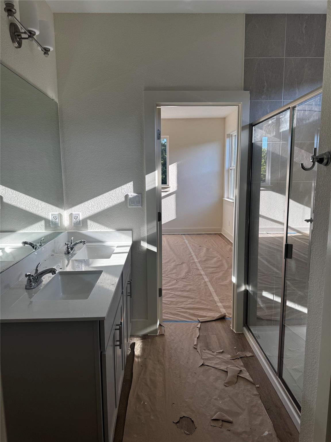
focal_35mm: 24
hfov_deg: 56.8
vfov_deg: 71.6
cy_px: 221
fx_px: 306
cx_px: 166
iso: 64
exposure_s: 1/260
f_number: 1.78
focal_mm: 6.76
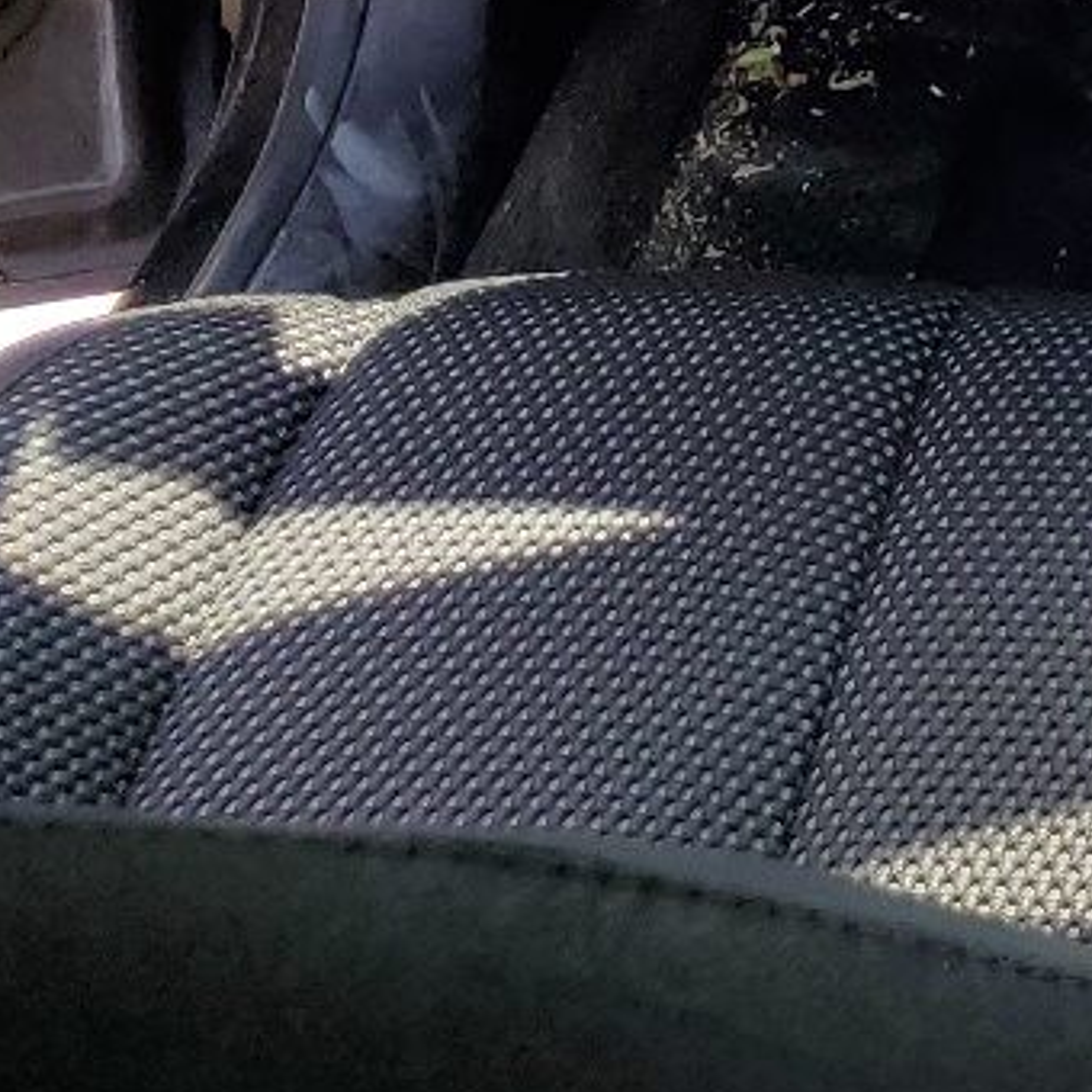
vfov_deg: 15.0
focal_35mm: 108
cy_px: -507
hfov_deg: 13.5
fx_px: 3855
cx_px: 2251
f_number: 1.5
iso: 50
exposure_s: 1/625
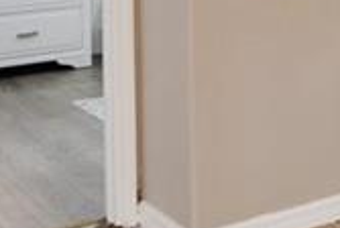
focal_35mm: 98
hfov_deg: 15.4
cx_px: 733
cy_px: -152
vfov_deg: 13.0
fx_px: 927
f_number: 8
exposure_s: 1/25
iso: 2000
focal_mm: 16
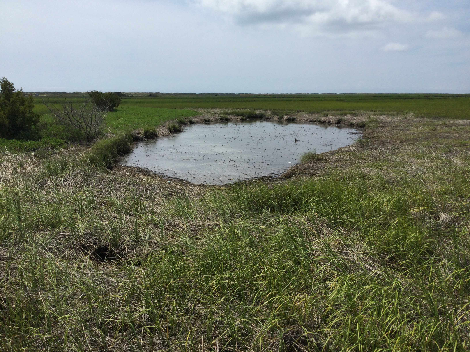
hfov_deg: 58.4
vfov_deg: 45.4
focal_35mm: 31
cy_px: 176
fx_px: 421
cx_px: 235
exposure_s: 1/2915
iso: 25
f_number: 2.4
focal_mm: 3.3
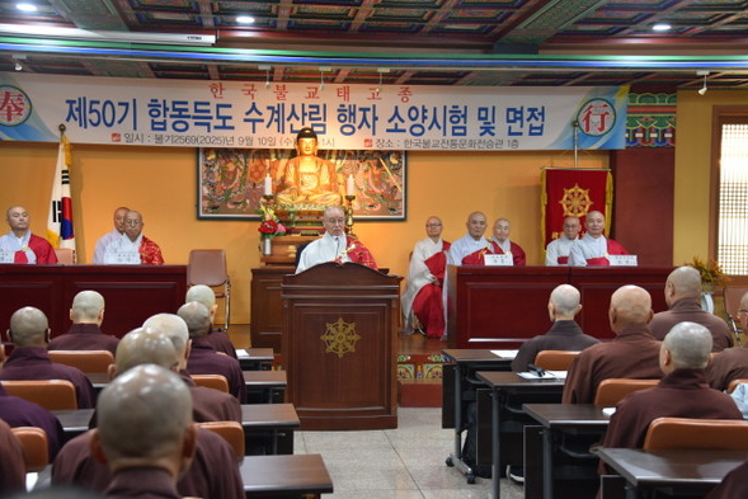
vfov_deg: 24.2
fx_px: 1164
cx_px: 375
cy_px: 249
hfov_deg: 35.6
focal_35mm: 56
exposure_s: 1/60
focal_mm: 55
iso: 1250
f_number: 4.5
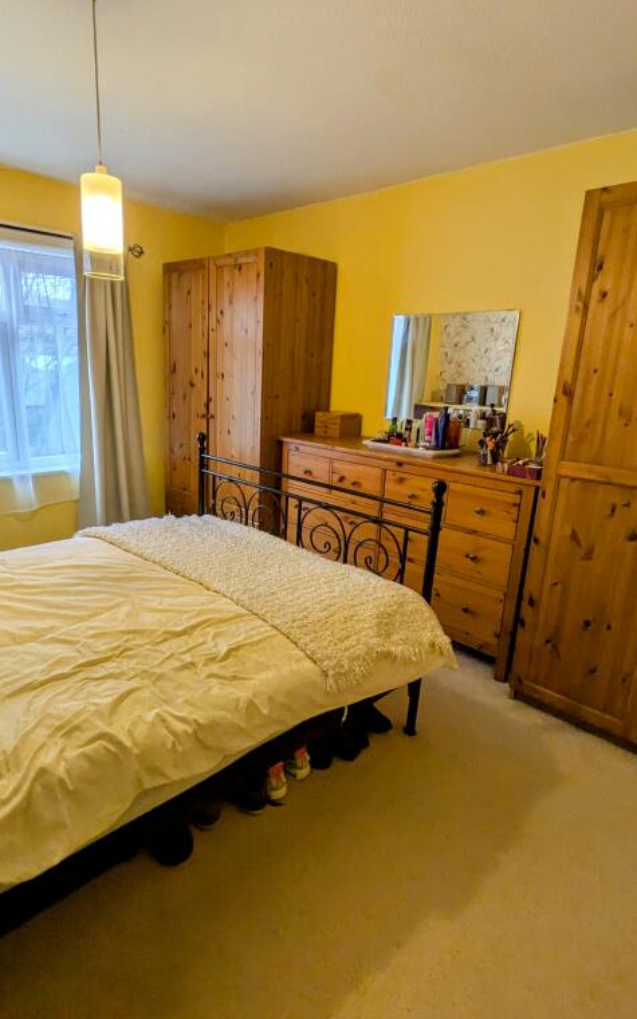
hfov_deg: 59.6
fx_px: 556
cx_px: 290
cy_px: 512
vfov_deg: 85.1
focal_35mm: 20
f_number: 2.2
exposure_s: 1/100
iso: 178
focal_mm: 1.83
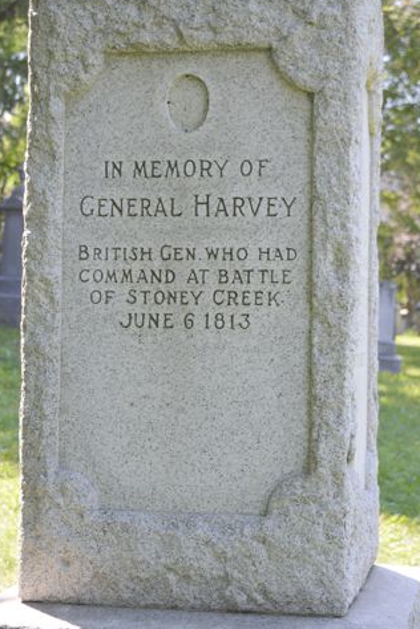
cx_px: 206
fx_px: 1400
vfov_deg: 25.4
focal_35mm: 80
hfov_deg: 17.1
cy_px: 285
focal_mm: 46
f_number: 5.6
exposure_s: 1/125
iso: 160
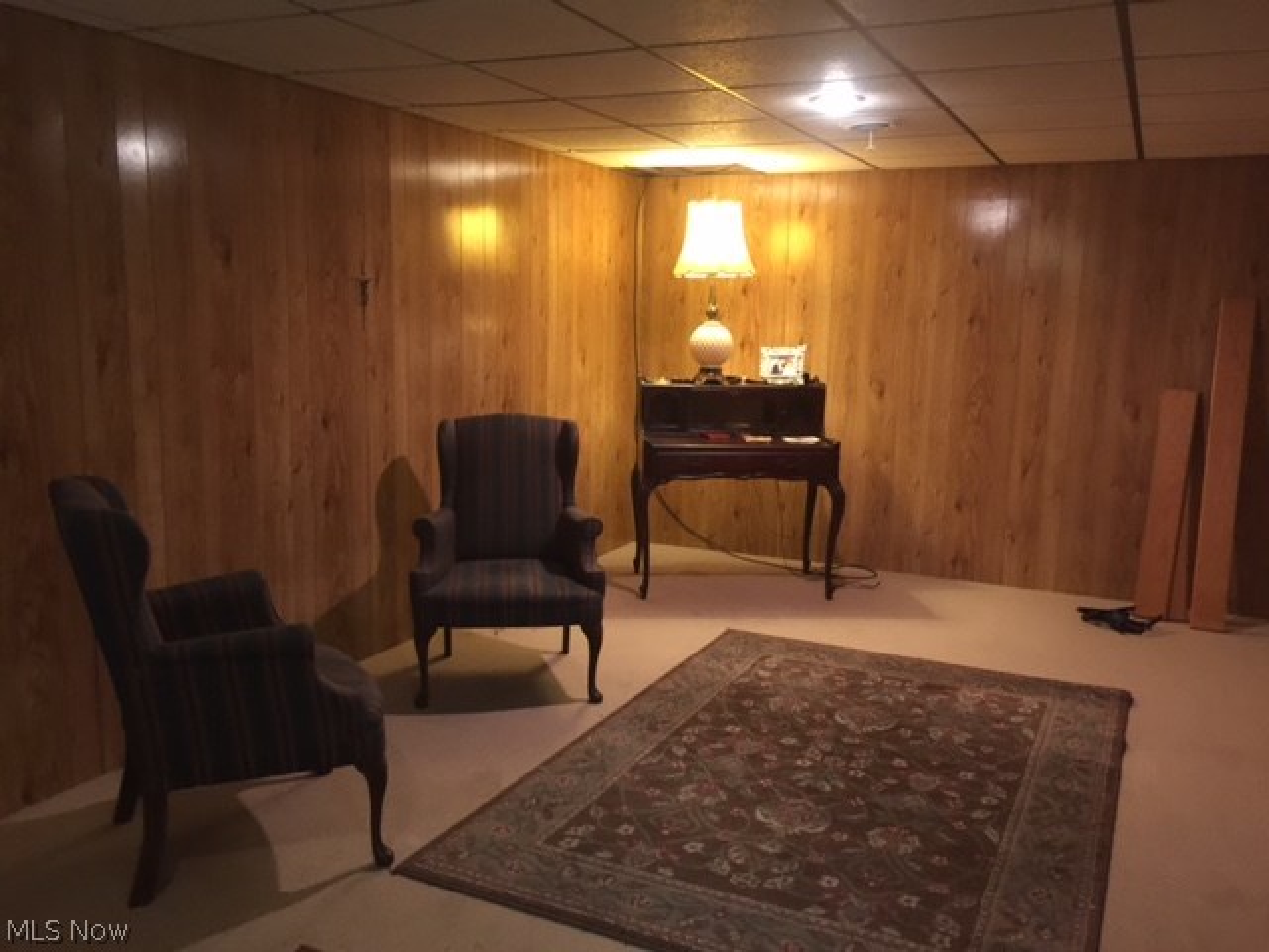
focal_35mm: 29
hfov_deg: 61.7
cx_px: 634
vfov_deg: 48.2
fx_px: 1063
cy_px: 476
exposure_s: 1/4
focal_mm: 4.15
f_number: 2.2
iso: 64
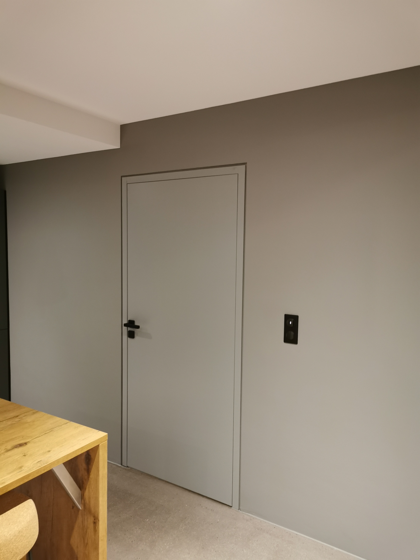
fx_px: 437
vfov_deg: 65.3
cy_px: 280
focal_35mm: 27
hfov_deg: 51.4
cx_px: 210
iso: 400
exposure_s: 1/33.3
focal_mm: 5.58
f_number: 1.8
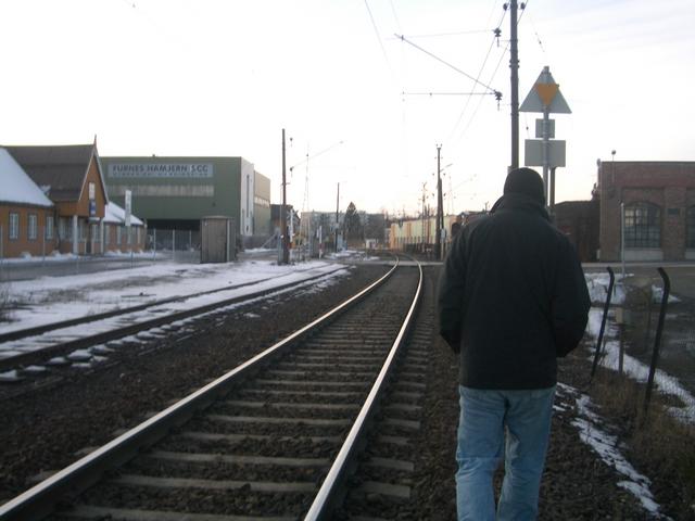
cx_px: 348
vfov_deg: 35.1
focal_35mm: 41
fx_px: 823
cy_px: 260
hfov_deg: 45.8
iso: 50
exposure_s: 1/200
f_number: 2.8
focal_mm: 6.8
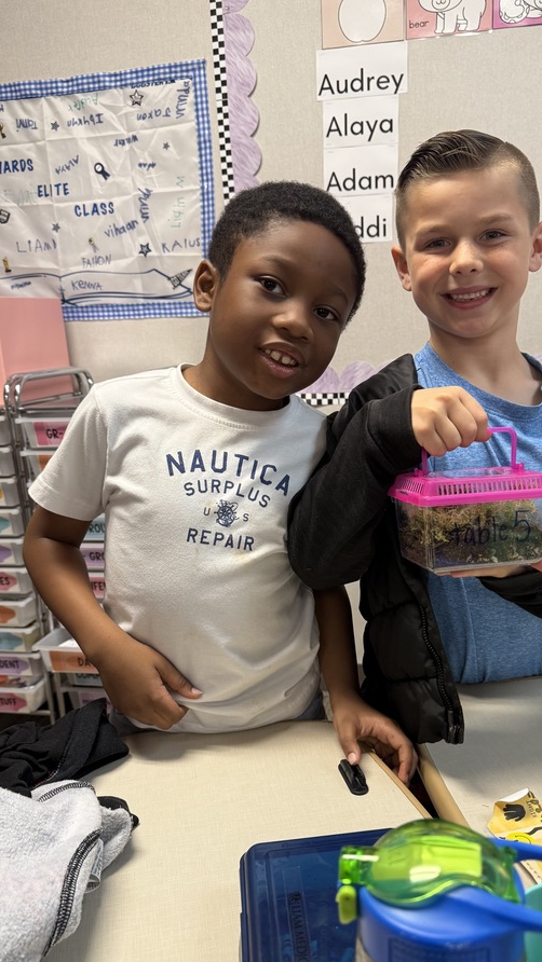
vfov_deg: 64.3
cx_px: 309
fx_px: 766
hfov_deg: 38.9
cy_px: 500
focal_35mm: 30
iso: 200
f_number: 1.78
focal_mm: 6.76
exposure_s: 1/120
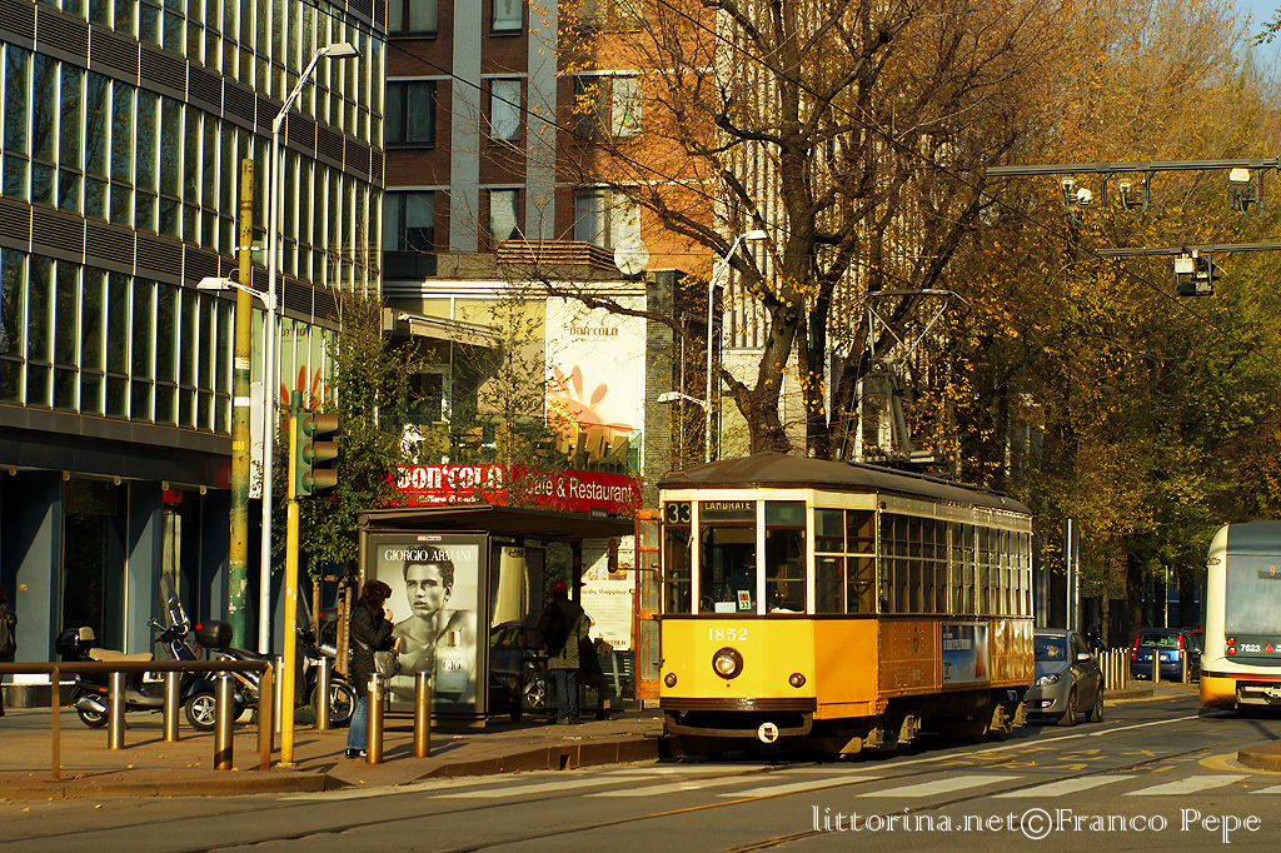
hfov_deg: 22.6
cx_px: 640
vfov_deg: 15.2
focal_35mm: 90
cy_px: 426
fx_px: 3201
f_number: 6.3
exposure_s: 1/500
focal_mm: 60
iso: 200
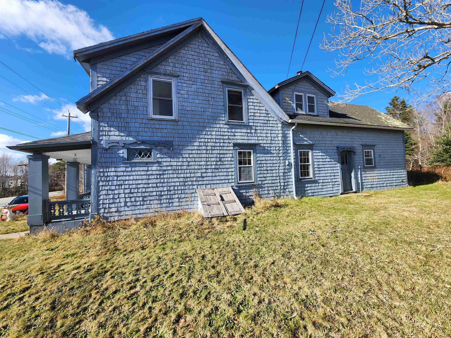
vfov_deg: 89.9
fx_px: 169
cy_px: 169
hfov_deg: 106.2
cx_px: 226
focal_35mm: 13
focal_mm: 2.2
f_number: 2.2
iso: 50
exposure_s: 1/1078
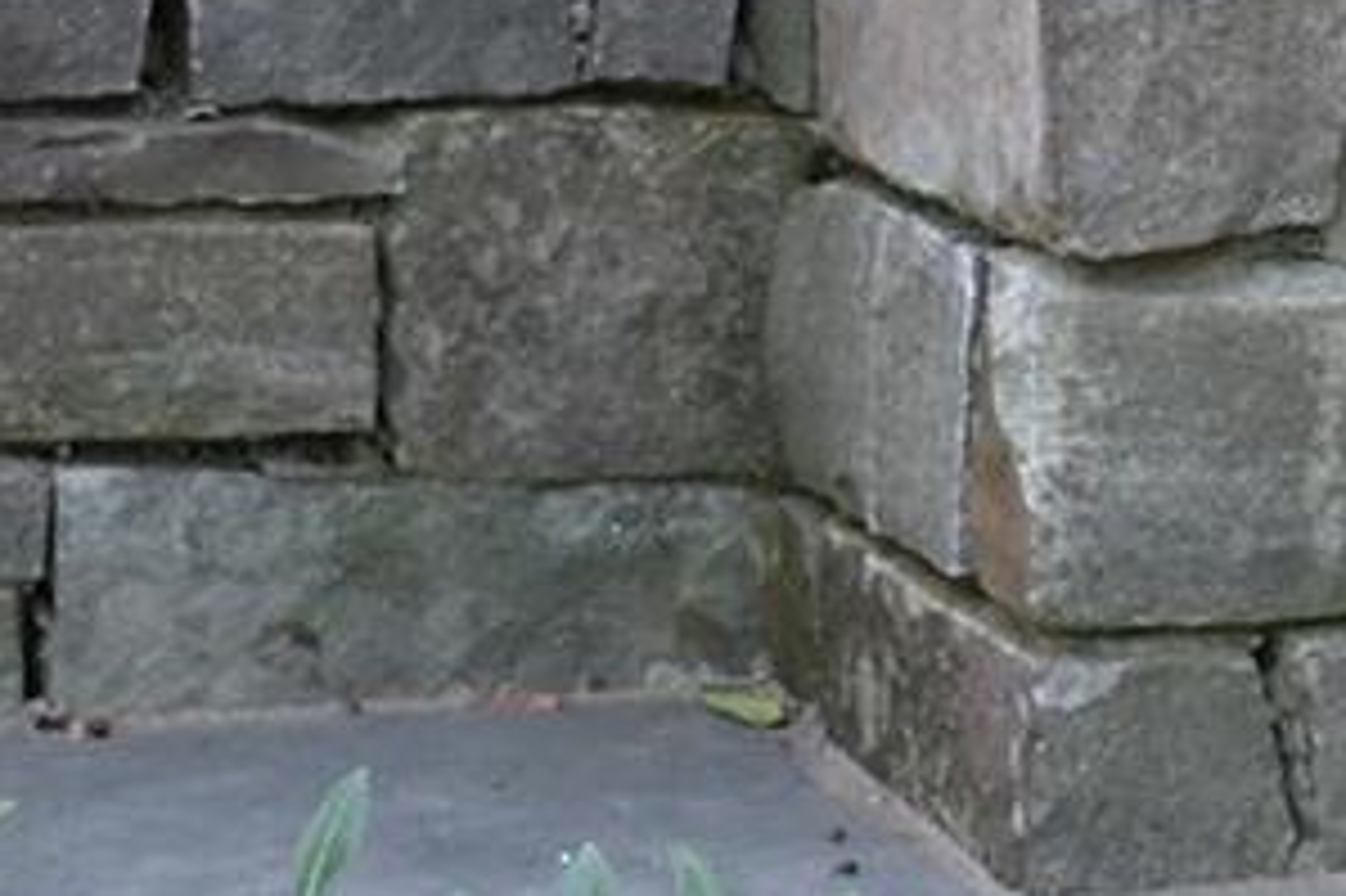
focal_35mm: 277
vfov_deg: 4.9
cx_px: 1715
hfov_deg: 7.4
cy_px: 200
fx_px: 10366
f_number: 4
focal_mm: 27
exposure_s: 1/60
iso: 400
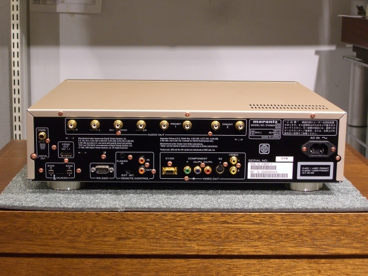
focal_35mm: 68
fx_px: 723
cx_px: 184
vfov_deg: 21.6
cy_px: 138
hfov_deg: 28.6
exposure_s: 1/20
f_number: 4
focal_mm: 14.2
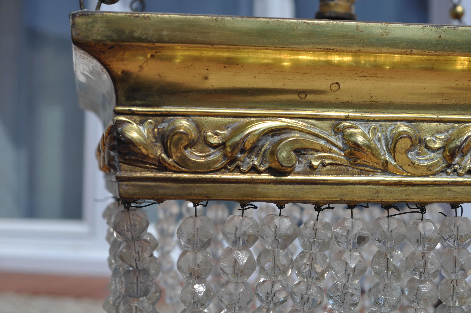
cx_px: 236
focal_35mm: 72
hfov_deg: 28.1
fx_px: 941
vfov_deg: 18.9
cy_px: 156
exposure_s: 1/320
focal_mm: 48
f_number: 9
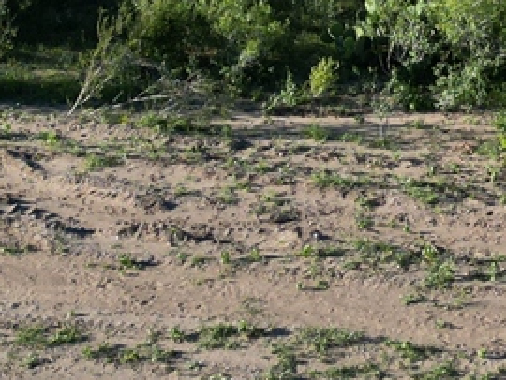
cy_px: -97
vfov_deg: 11.3
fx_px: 1873
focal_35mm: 128
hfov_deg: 14.8
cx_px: 641
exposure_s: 1/2500
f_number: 1.7
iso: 140
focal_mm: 6.72
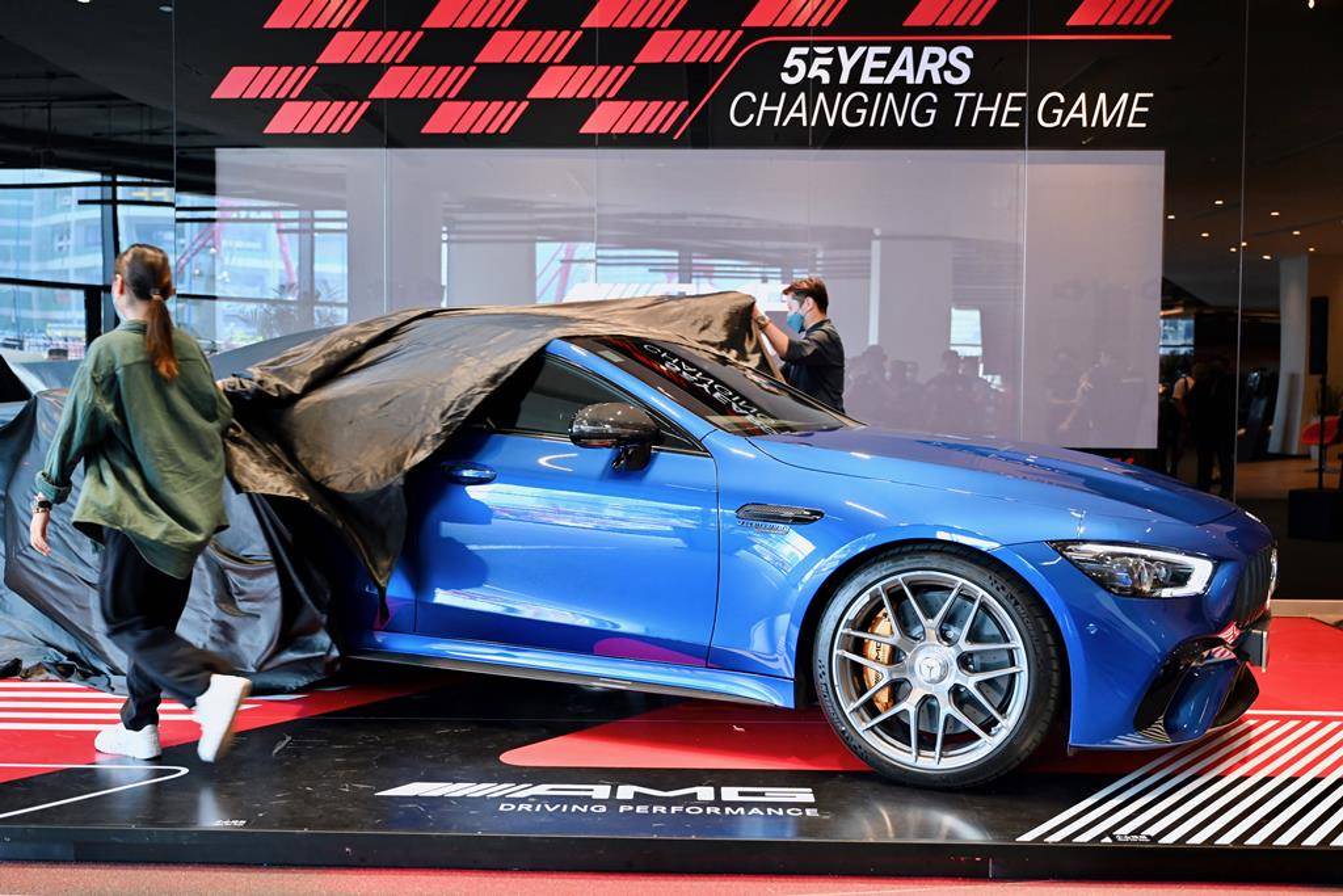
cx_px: 672
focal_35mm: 34
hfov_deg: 55.1
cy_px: 448
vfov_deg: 38.4
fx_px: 1287
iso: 1000
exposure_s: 1/125
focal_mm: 34.5
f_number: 2.8
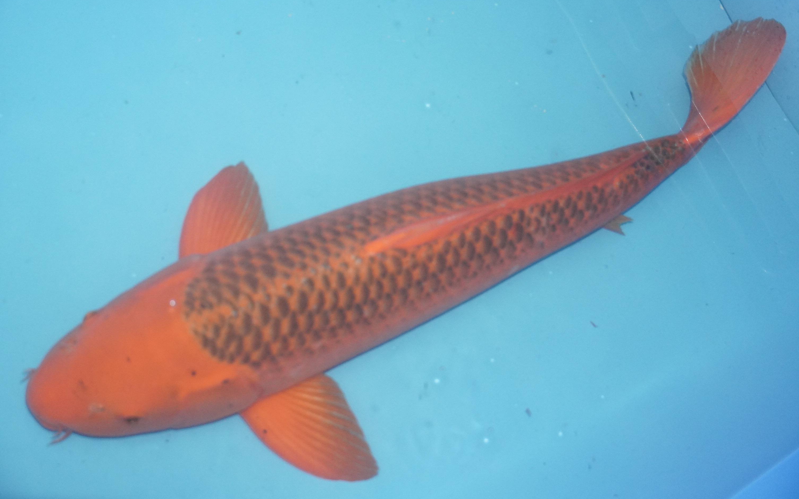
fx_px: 1165
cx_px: 399
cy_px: 237
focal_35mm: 54
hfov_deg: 37.9
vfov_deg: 24.2
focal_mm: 35
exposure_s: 1/160
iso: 3200
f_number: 4.5
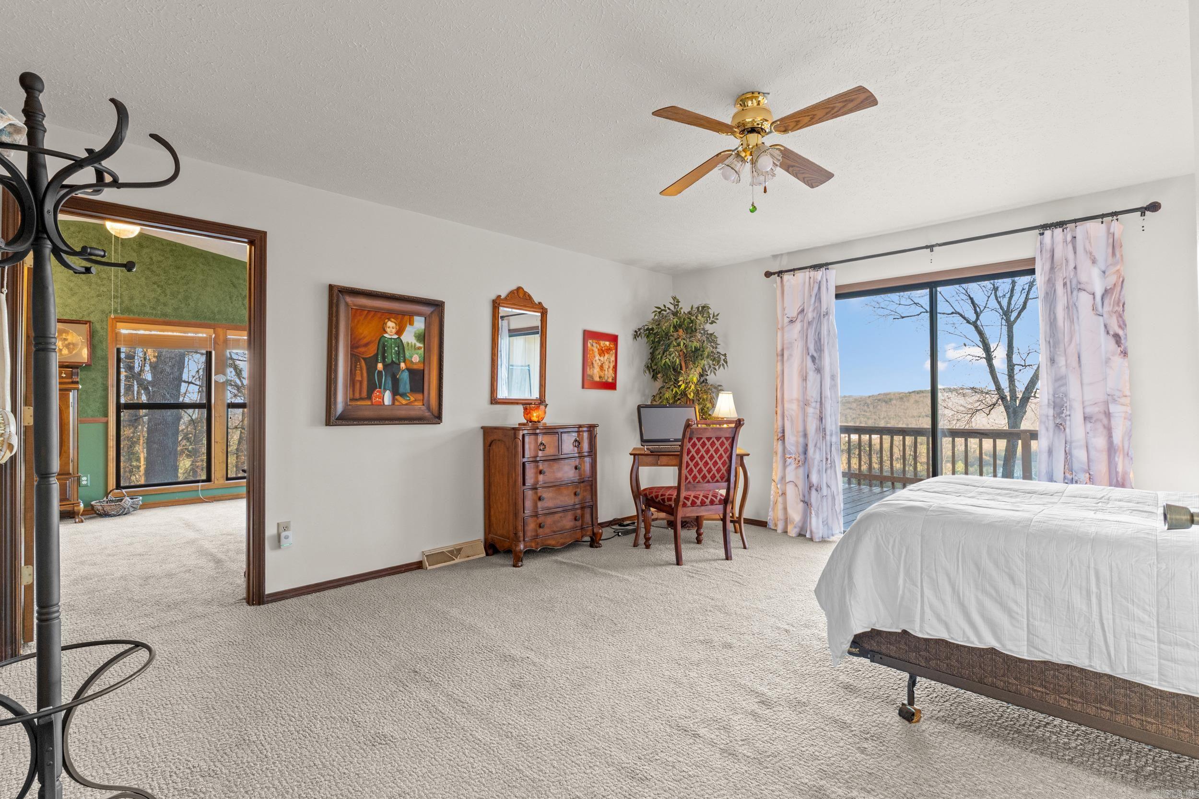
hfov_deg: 93.4
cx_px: 600
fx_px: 565
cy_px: 400
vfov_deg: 70.6
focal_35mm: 17
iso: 400
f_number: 7.1
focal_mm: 11.3
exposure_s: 1/2
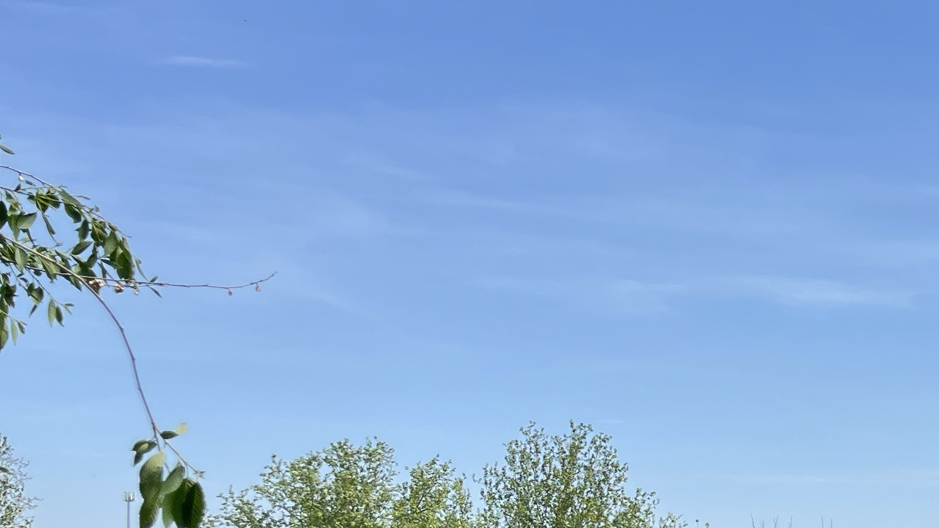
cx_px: 1125
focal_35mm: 69
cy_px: 579
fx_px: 1718
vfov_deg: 16.9
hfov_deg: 27.0
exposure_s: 1/2222
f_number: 1.6
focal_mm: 5.1
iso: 50
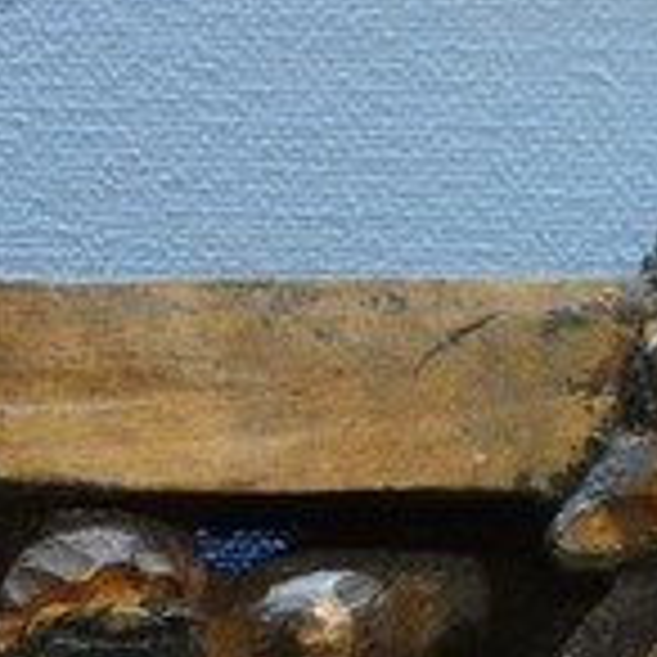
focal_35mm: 419
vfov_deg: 4.1
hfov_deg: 3.9
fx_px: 8997
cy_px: 1588
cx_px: -2110
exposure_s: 1/2.5
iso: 1600
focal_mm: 45
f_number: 5.6
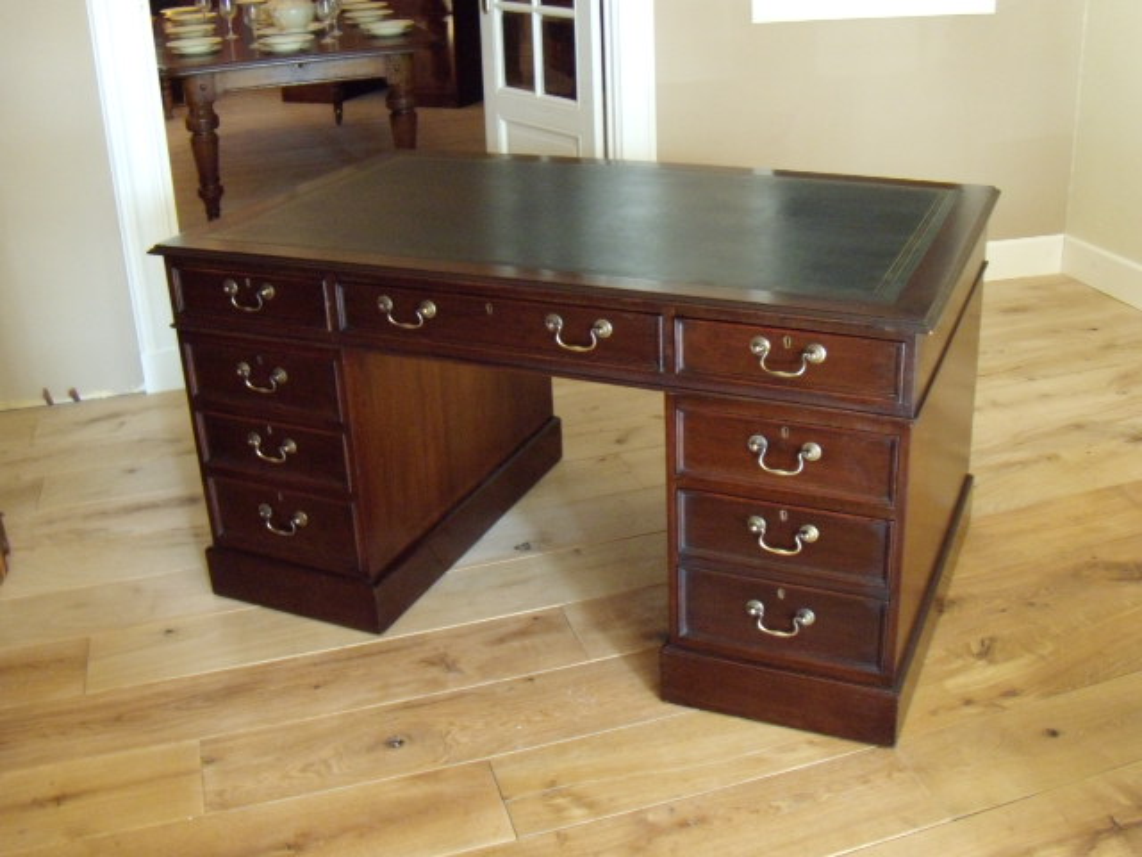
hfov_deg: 51.4
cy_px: 428
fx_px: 1188
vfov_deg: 39.7
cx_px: 571
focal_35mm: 36
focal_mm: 6.4
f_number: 3.6
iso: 400
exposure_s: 1/10
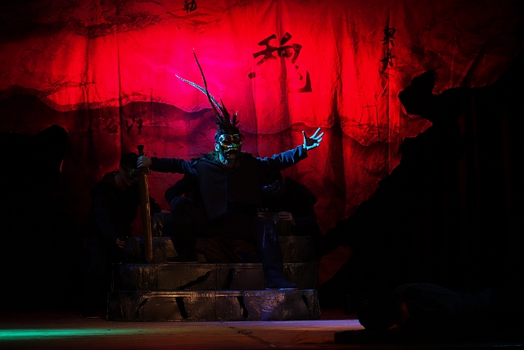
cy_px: 175
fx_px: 1048
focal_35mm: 72
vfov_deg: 18.9
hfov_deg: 28.1
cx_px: 262
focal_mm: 26.89
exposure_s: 1/80
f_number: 4
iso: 1000
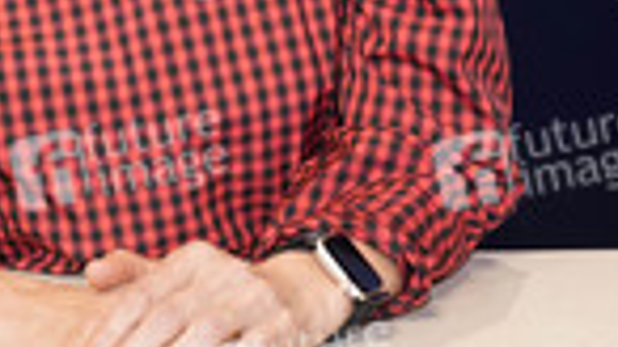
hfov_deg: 19.4
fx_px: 1802
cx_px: 176
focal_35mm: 110
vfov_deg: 10.7
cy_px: -157
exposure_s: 1/160
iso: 2000
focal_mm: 34
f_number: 5
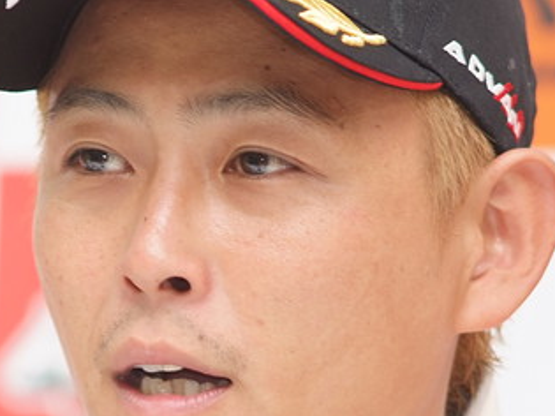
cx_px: 102
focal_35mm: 594
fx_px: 9520
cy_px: 266
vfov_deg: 2.5
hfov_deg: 3.3
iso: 320
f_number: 2.8
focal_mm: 180
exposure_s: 1/125
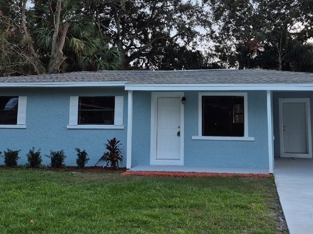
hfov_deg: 41.0
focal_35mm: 46
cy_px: 67
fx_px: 416
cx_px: 188
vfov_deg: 31.1
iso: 200
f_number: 1.8
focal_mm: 5.4
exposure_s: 1/120
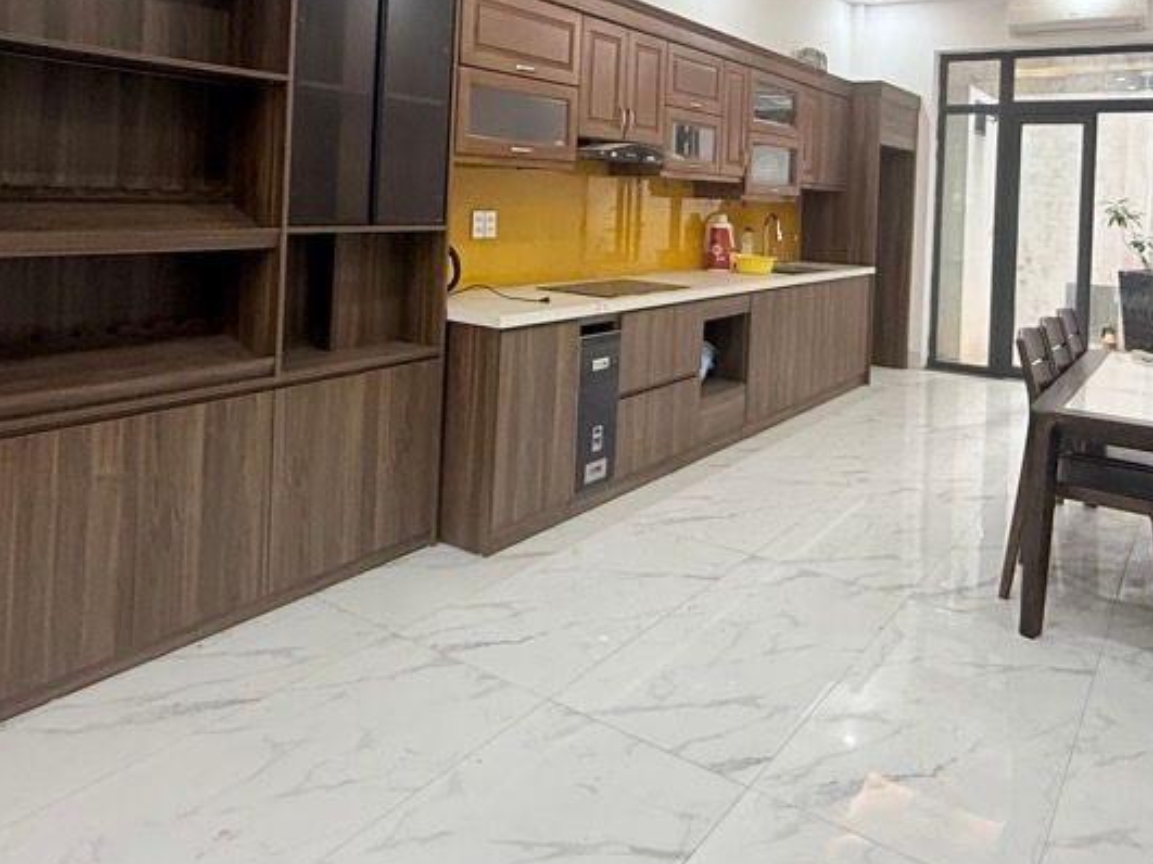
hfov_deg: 64.9
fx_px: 899
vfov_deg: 48.9
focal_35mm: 27
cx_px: 673
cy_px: 195
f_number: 2.2
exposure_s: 1/50
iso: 320
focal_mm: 2.22
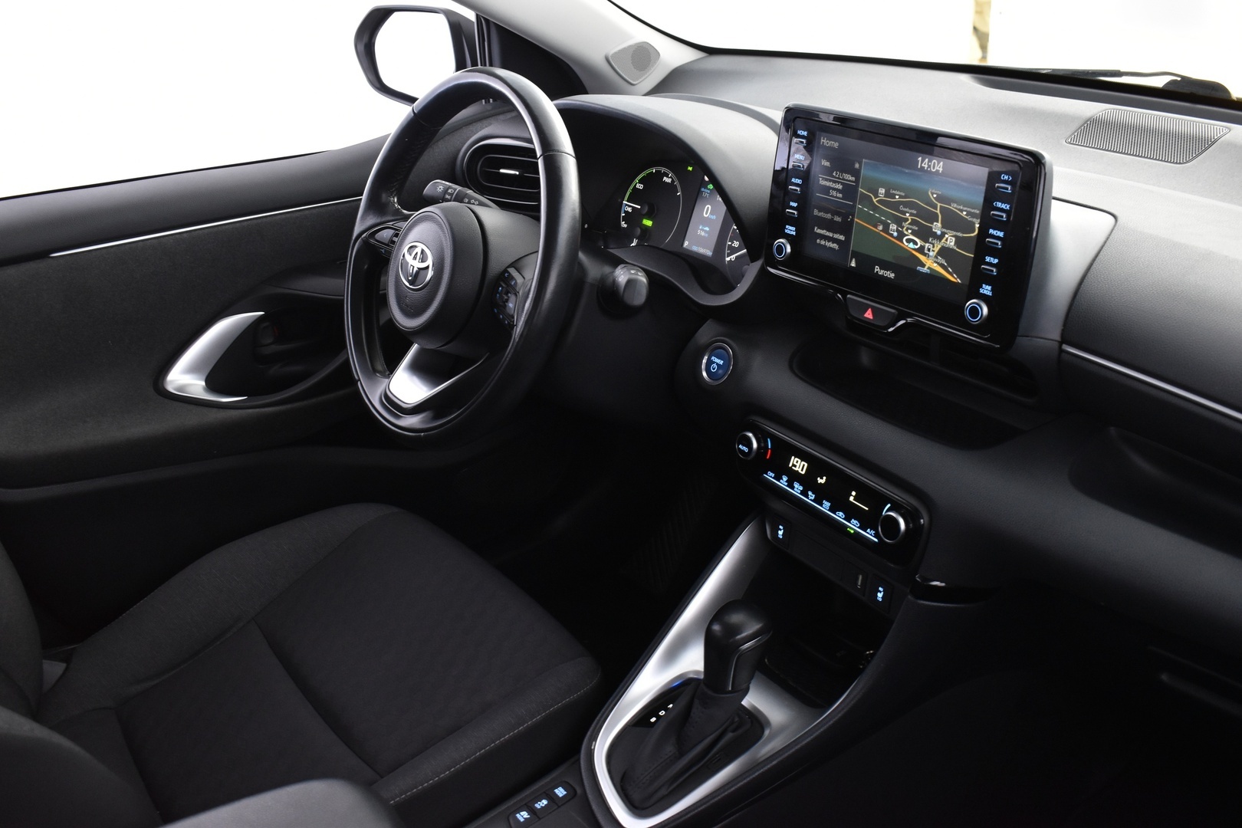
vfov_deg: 38.4
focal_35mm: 34
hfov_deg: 55.1
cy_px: 414
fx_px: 1190
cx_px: 621
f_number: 5.6
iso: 1250
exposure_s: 1/8
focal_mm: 23
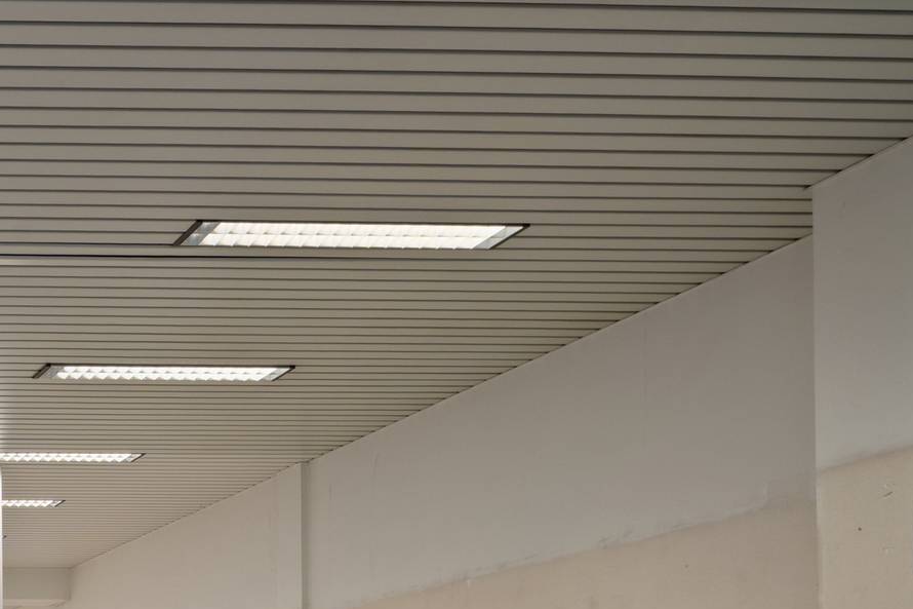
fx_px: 1166
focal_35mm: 46
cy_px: 760
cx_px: -345
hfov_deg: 30.7
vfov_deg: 25.7
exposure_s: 1/1.25
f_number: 11
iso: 250
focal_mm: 16
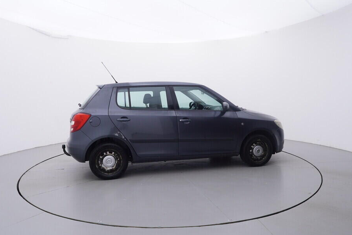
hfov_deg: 70.2
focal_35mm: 26
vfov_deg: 50.3
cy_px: 128
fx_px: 250
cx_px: 170
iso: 200
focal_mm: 15
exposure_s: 1/80
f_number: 5
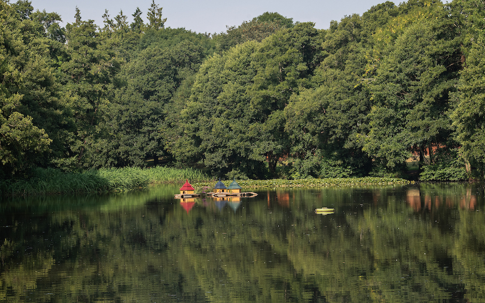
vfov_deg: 10.6
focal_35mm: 124
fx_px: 1639
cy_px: 169
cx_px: 192
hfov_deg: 16.8
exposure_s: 1/250
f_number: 11
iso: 400
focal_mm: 95
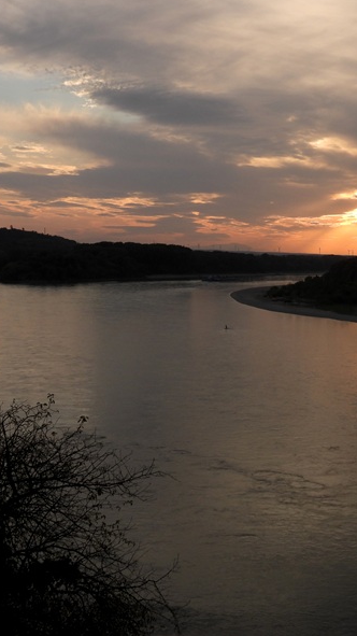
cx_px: 346
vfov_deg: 35.5
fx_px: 994
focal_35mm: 59
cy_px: 315
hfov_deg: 19.8
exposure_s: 1/800
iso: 100
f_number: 3.2
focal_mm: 7.1
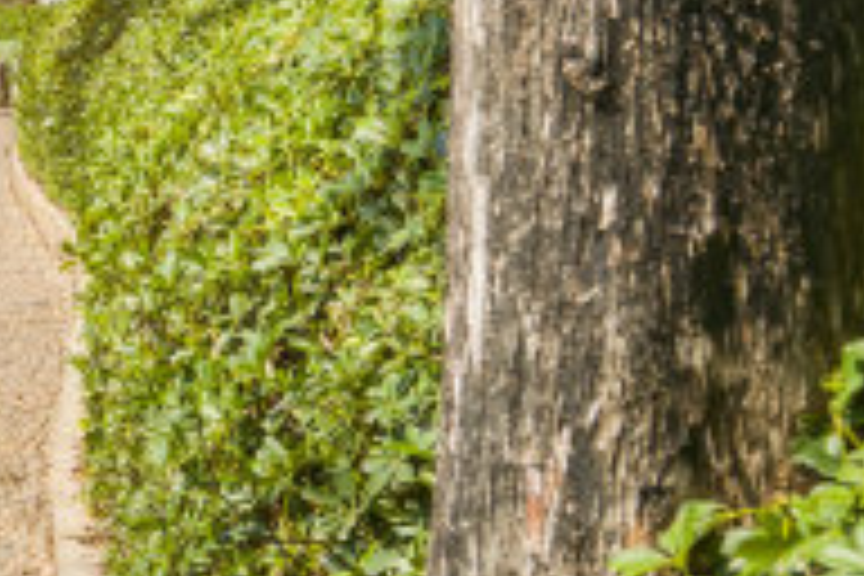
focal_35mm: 105
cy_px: 108
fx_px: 2520
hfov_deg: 18.4
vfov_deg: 13.0
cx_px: -184
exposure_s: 1/320
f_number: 11
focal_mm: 33
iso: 250
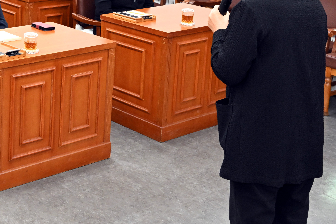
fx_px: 635
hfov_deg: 26.6
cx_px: -57
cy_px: -27
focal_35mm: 68
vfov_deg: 19.1
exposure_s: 1/60
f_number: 7.1
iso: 1800
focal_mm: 24
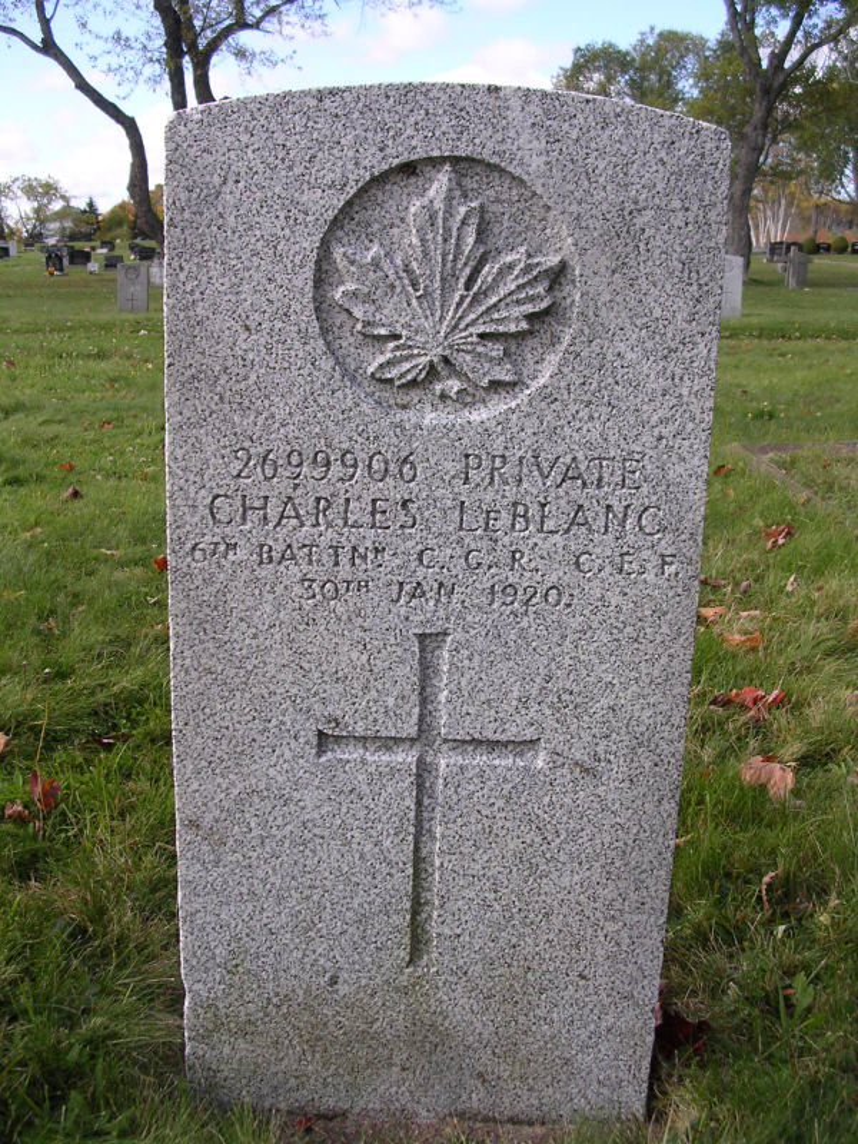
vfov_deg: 49.0
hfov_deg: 37.7
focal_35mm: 38
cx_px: 429
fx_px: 1256
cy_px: 572
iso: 100
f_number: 2.8
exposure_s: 1/416
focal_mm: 5.8
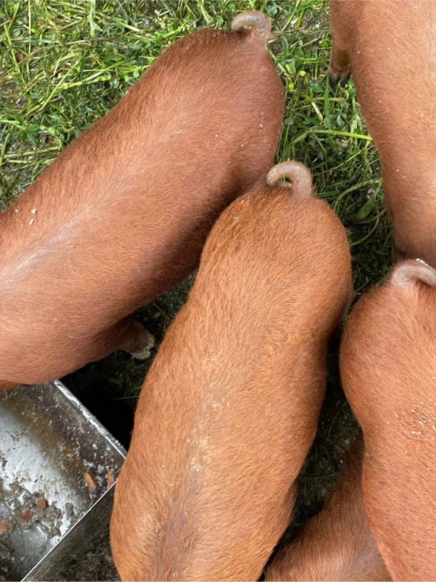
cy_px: 291
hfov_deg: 22.9
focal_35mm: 64
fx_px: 1075
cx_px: 218
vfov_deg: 30.3
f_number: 2.2
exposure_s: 1/98
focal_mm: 7.5
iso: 200
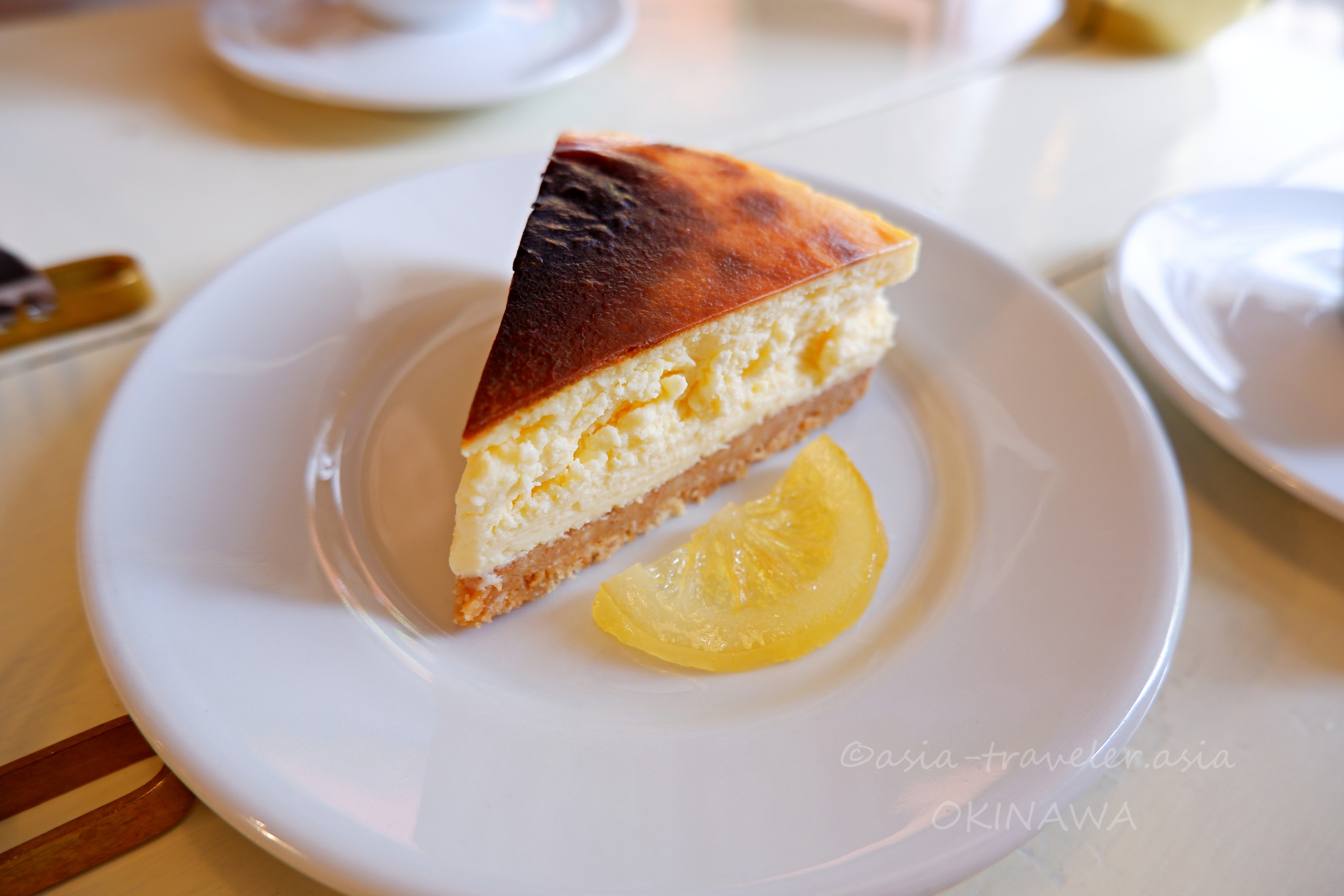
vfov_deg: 55.1
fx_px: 859
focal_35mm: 23
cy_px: 448
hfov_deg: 76.1
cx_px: 672
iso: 200
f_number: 3.5
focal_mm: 15
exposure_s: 1/50
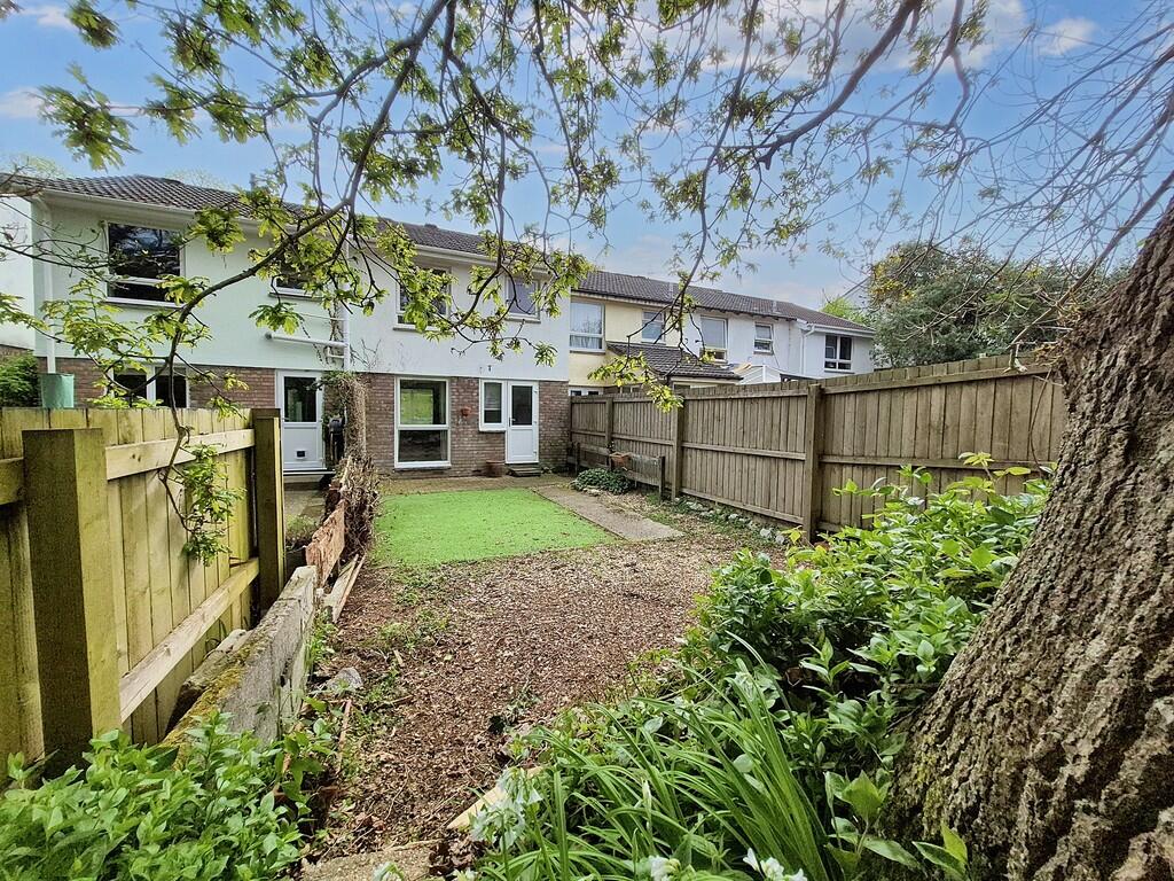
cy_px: 440
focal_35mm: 13
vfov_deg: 89.9
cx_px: 587
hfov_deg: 106.2
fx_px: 441
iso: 50
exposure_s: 1/2184
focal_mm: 1.7
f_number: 2.2
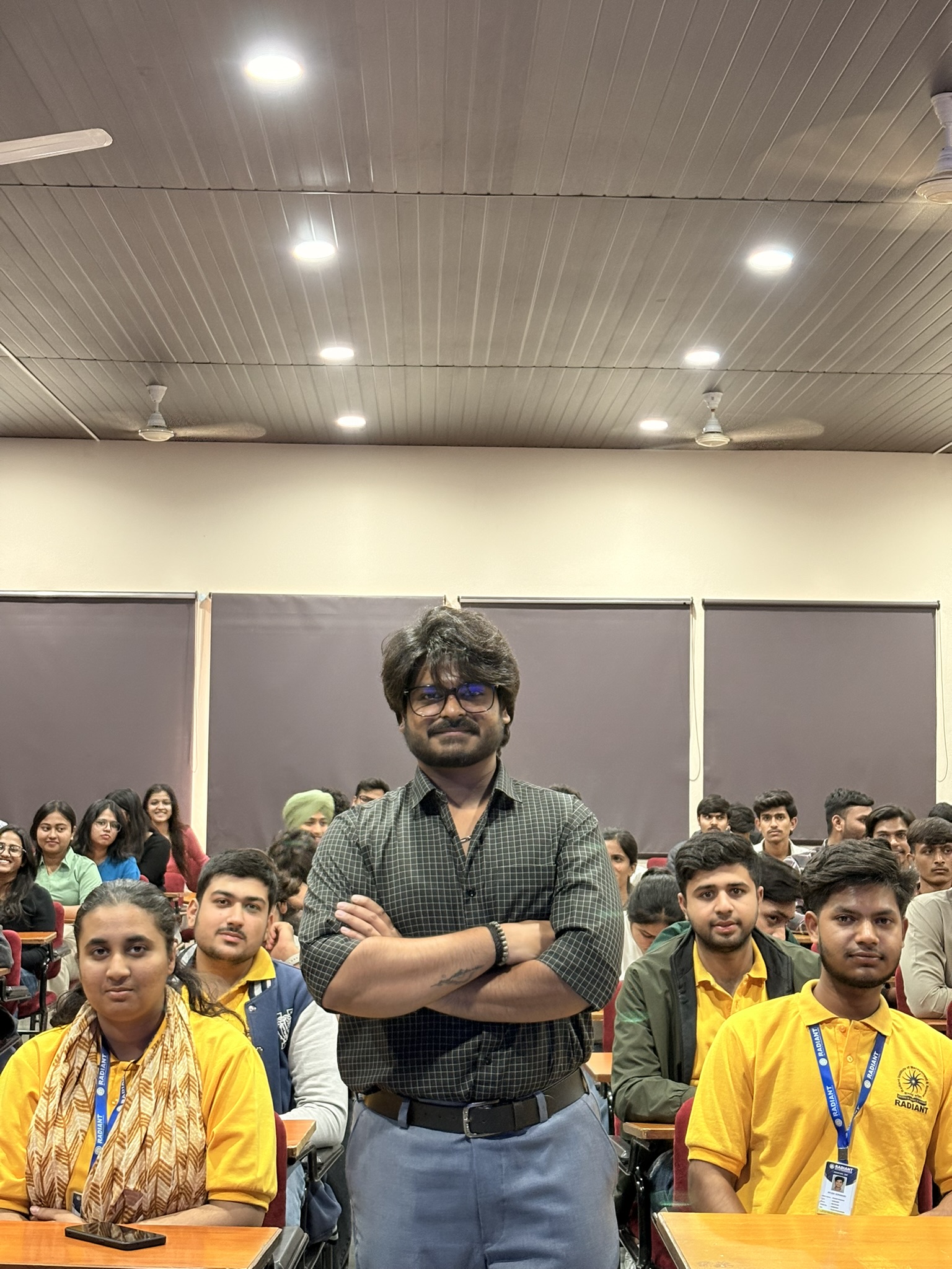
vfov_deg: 36.8
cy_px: 634
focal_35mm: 52
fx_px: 1907
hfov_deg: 28.0
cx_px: 476
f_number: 1.6
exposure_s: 1/33
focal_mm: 5.96
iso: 200
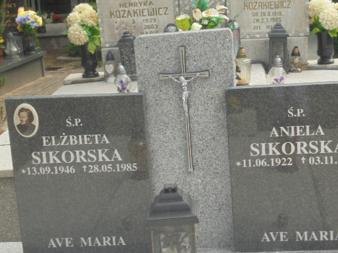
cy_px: 138
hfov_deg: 26.3
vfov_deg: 19.9
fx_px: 722
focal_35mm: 74
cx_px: 192
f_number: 5.6
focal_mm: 11.5
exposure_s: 1/160
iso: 100
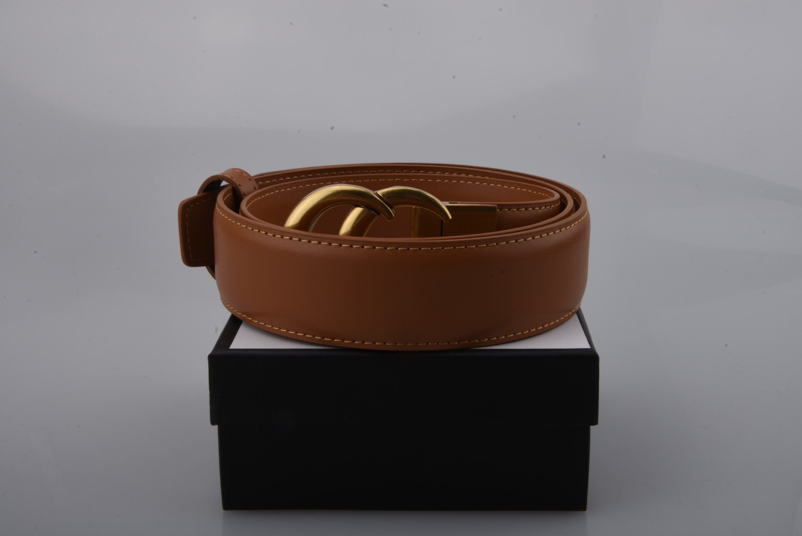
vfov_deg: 23.8
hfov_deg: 35.0
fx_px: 1271
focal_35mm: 57
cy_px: 268
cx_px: 401
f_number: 29
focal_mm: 38
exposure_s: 1/200
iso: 100
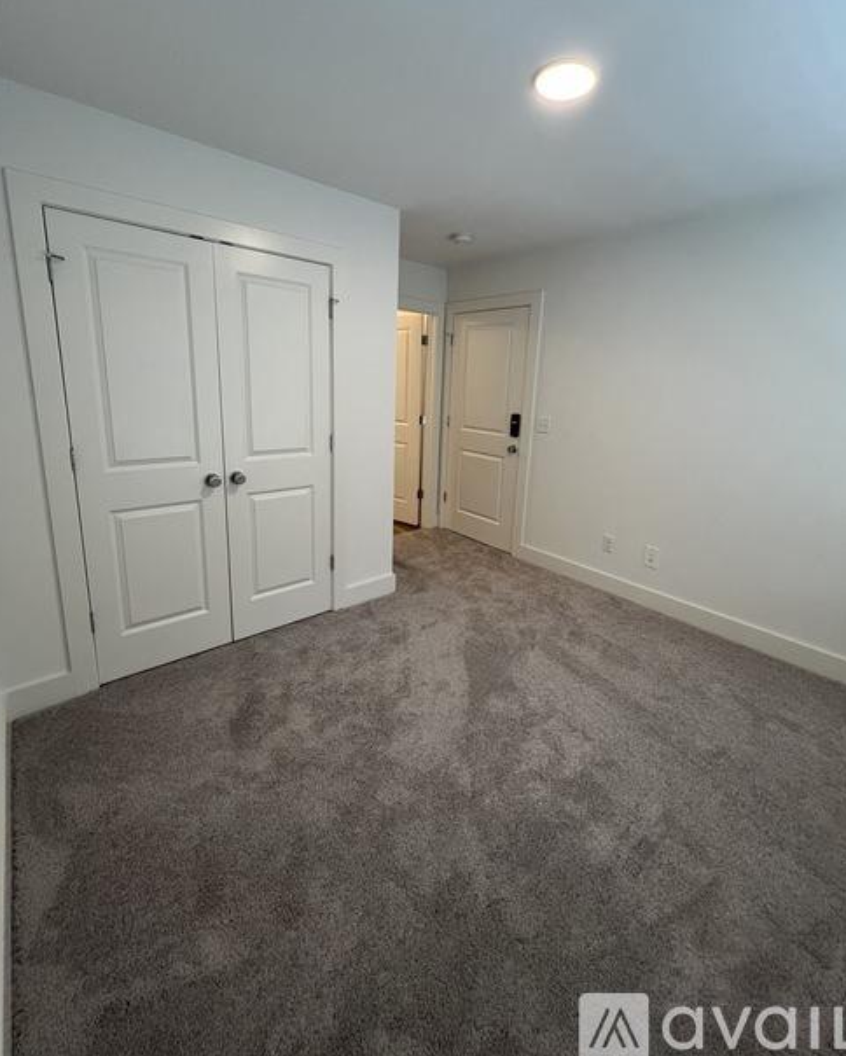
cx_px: 425
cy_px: 480
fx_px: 438
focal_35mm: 14
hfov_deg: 88.0
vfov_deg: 100.4
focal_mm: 1.57
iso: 200
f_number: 1.8
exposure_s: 1/120
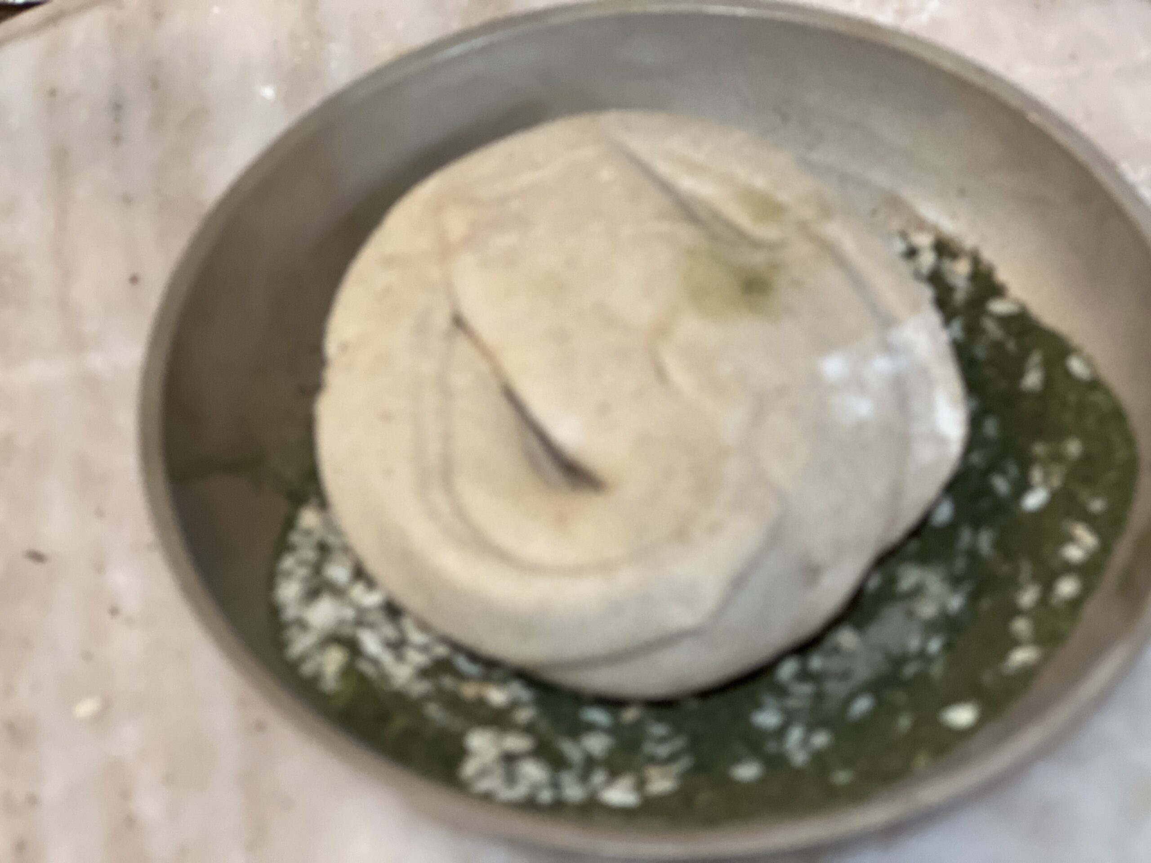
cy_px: 432
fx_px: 2560
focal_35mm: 77
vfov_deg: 19.1
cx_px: 576
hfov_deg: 25.3
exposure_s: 1/33
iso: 400
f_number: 2.8
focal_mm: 9
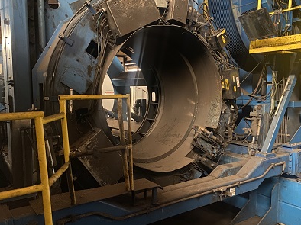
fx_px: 287
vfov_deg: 42.9
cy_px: 122
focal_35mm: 33
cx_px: 174
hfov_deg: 55.1
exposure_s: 1/11
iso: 500
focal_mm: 4.25
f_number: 1.8
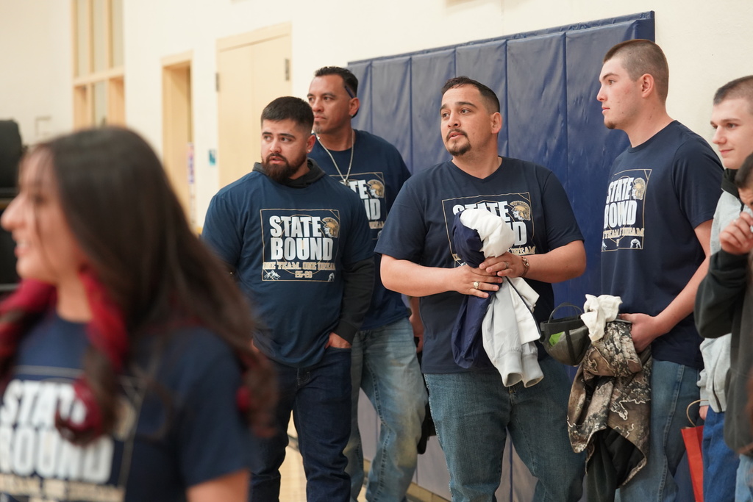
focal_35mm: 100
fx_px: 2092
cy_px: 251
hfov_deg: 20.4
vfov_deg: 13.7
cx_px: 376
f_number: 4
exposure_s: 1/160
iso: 4000
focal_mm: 100
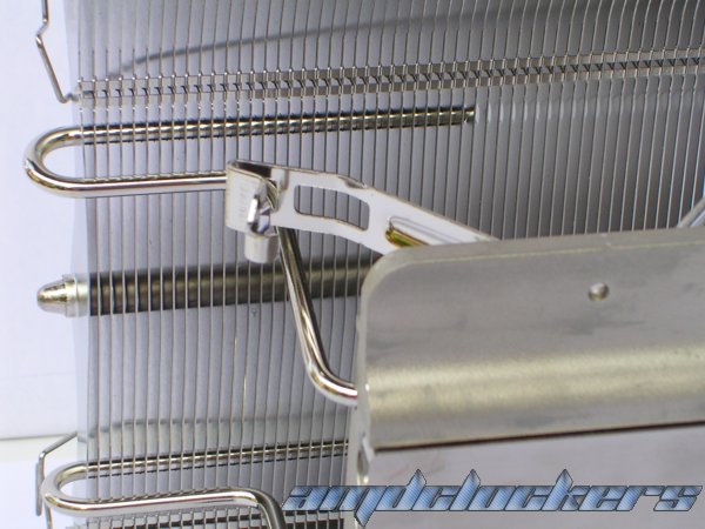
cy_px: 264
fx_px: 2342
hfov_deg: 17.1
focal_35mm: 115
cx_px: 352
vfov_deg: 12.9
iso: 50
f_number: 4.9
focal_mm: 17.4
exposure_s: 1/74.5
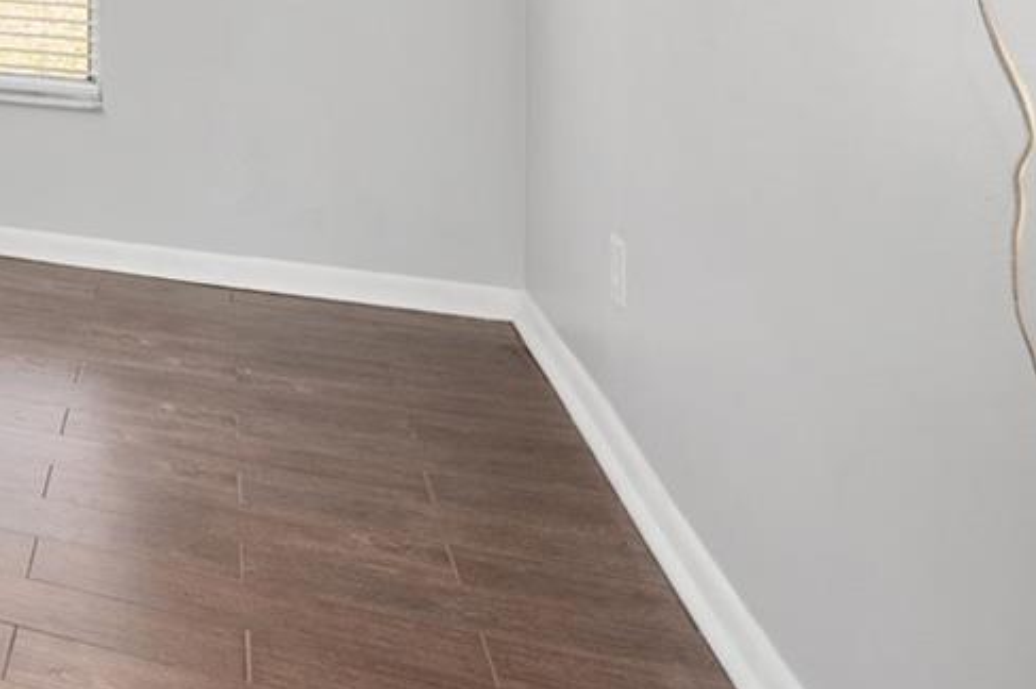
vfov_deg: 25.6
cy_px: -177
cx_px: -615
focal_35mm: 46
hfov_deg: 26.4
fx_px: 1323
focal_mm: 14
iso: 400
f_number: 7.1
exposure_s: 1/4
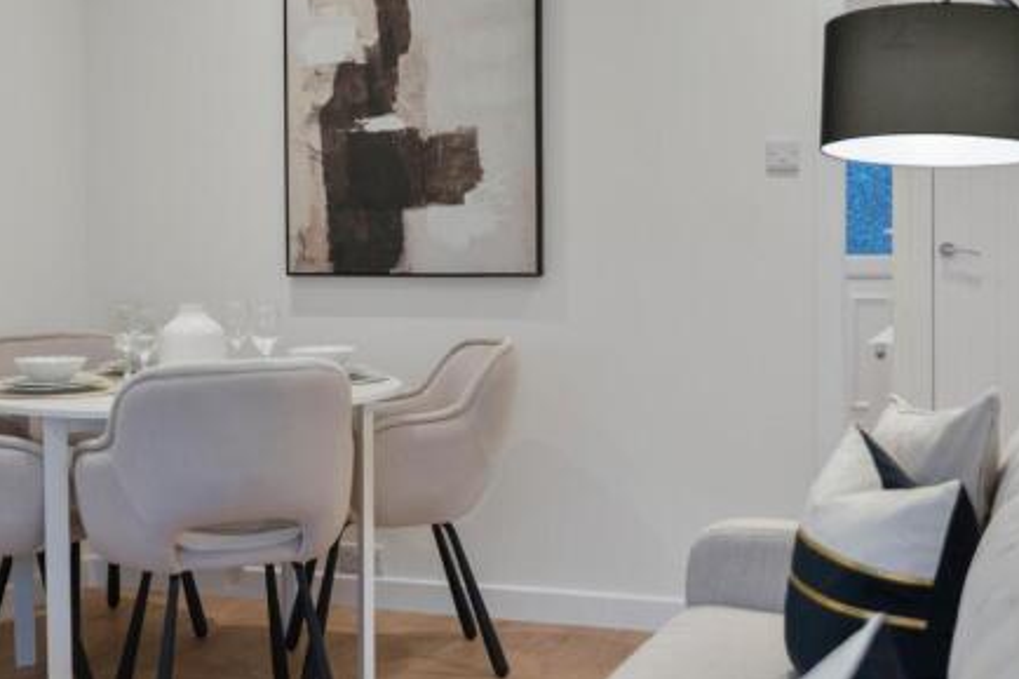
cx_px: 517
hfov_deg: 35.1
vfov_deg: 23.8
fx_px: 1613
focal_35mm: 57
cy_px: 314
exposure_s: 1/50
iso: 160
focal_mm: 35
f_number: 2.8
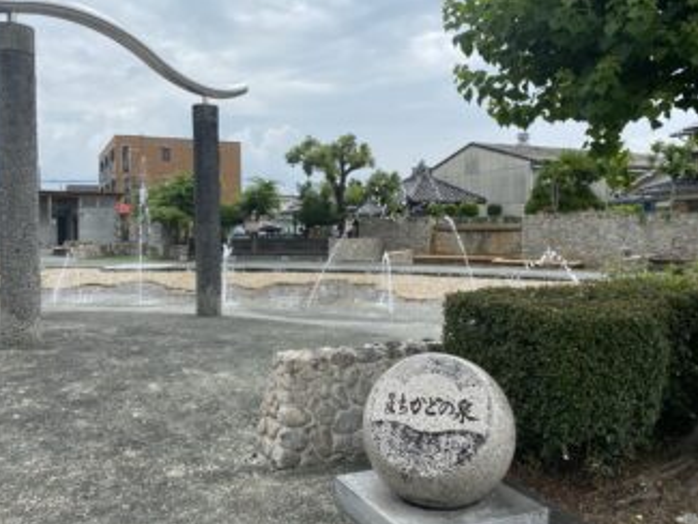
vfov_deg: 46.8
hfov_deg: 59.8
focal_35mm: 30
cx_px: 310
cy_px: 265
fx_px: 605
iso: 32
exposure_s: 1/1412
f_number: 1.8
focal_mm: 4.25
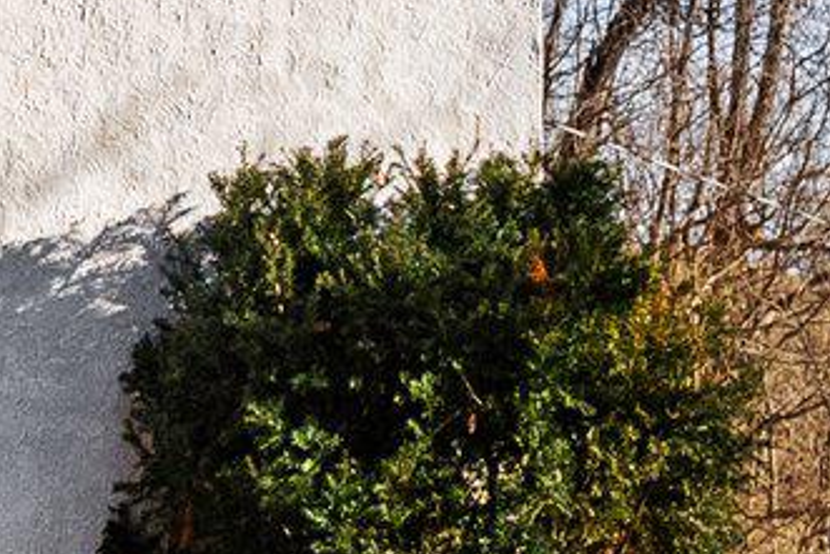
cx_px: -970
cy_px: -480
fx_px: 5282
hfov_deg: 8.4
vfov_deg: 5.9
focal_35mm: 229
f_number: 5
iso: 640
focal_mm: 37
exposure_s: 1/5000
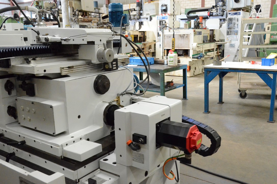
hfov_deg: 53.2
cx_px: 138
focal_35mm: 36
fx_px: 276
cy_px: 92
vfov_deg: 36.7
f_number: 7.1
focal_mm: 24
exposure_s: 1/200
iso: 6400
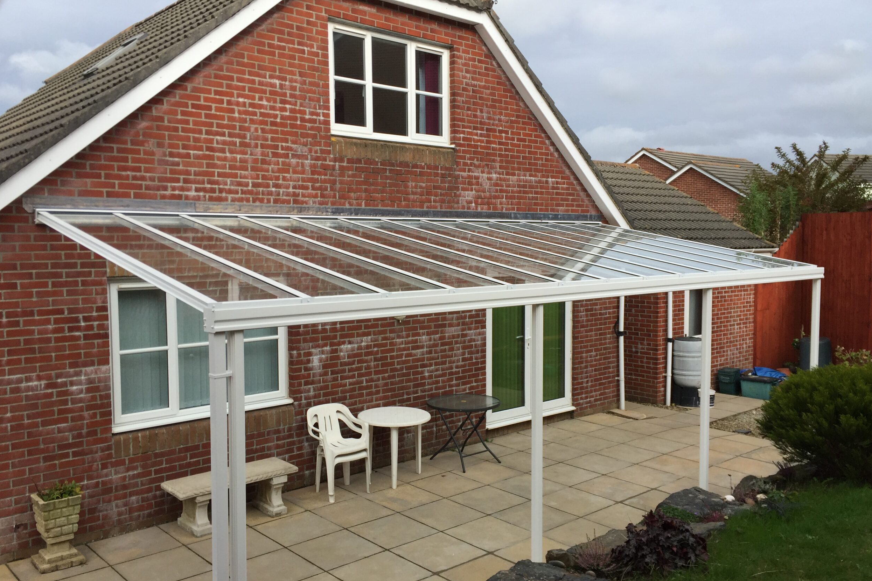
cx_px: 430
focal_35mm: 31
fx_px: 751
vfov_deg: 42.3
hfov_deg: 60.3
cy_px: 313
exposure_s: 1/1099
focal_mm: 4.15
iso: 32
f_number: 2.2
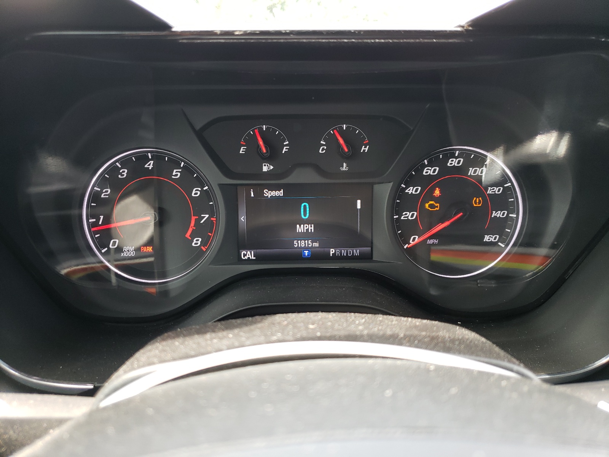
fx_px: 457
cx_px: 304
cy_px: 228
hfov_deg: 67.3
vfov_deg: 53.1
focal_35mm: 26
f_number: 1.5
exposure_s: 1/60.2
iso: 63
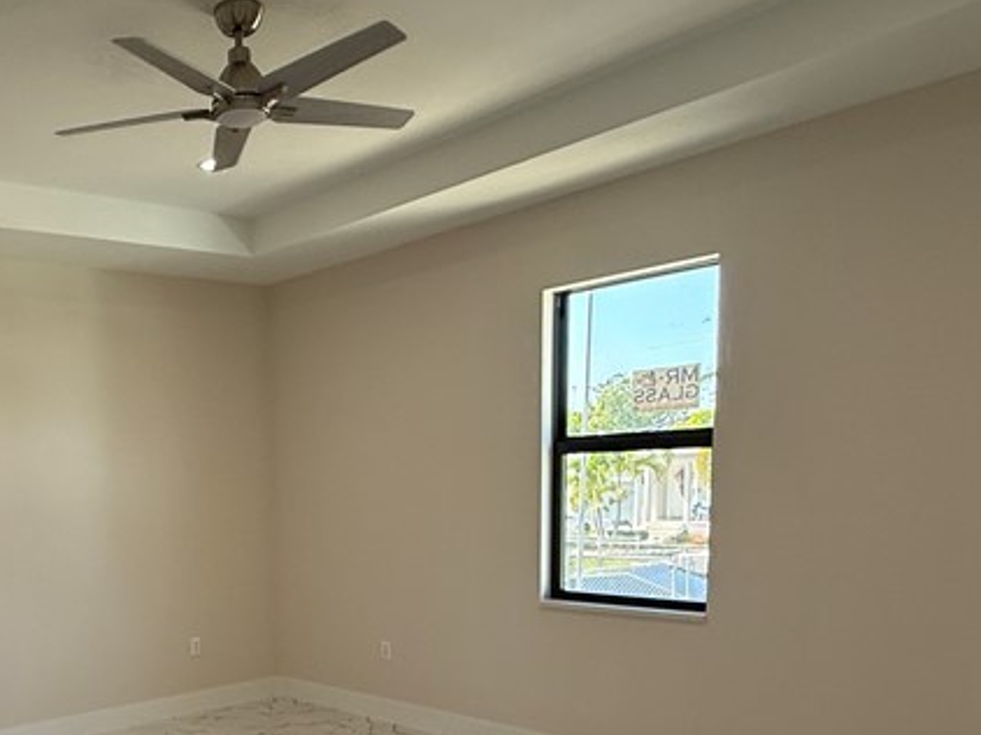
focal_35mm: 34
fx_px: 963
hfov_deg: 50.8
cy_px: 623
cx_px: 200
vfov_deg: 39.5
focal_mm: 2.22
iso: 100
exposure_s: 1/120
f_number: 2.2
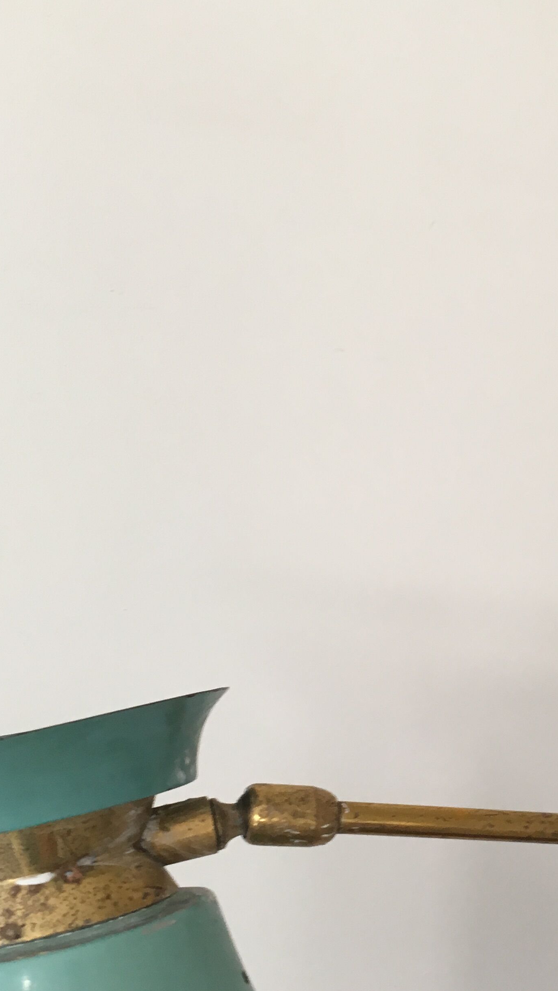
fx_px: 1368
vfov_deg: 39.5
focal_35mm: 52
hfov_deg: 22.8
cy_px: 633
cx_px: 441
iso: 64
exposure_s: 1/33
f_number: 2.2
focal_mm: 4.15
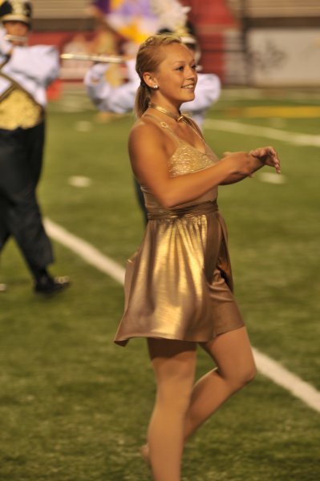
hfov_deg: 7.0
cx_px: 160
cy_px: 240
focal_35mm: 195
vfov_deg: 10.6
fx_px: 2604
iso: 200
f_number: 2.8
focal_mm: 130
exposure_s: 1/80
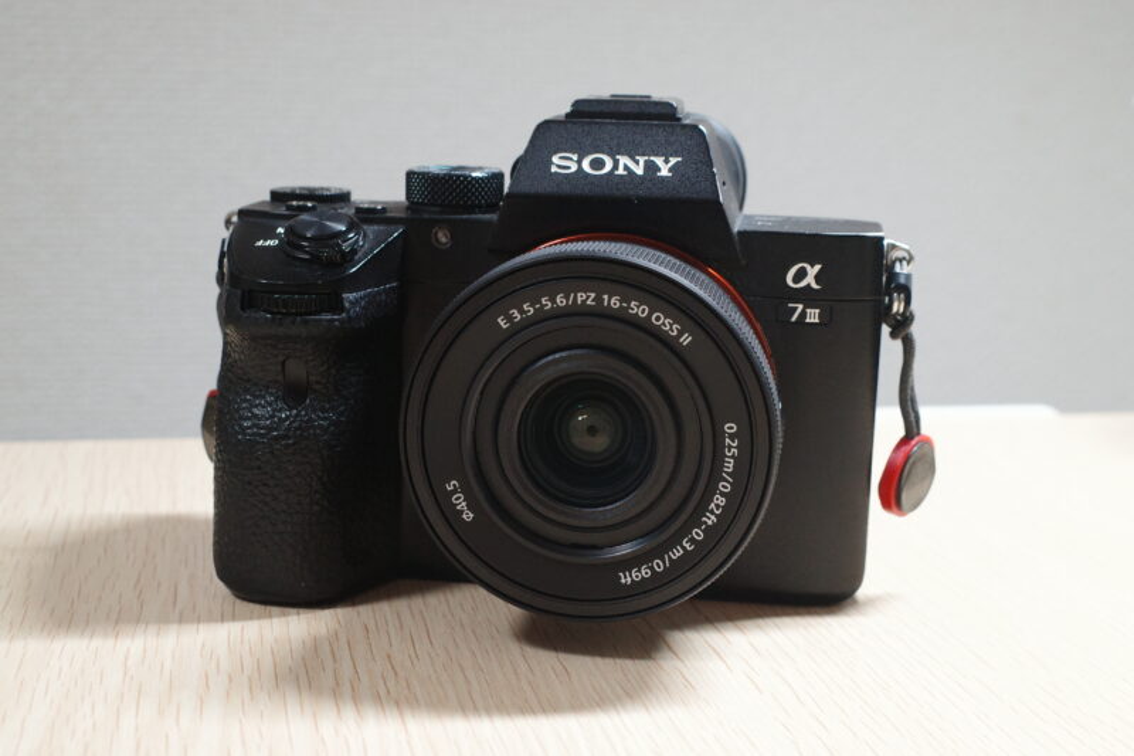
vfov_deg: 27.0
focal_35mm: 50
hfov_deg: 39.6
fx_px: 1575
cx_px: 567
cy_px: 378
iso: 800
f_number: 4
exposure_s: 1/25
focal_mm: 18.3
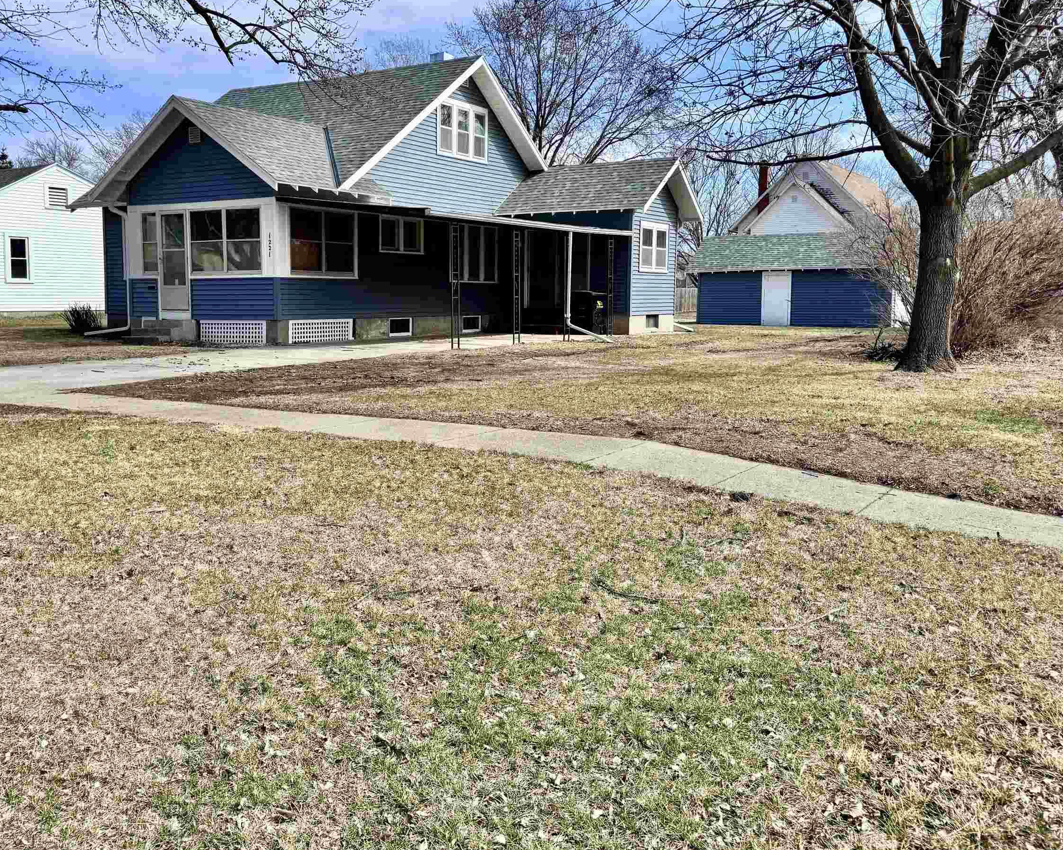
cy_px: 372
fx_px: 1007
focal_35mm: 32
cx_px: 454
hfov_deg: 55.4
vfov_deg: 45.7
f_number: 1.78
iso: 80
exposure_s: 1/4310
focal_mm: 6.76
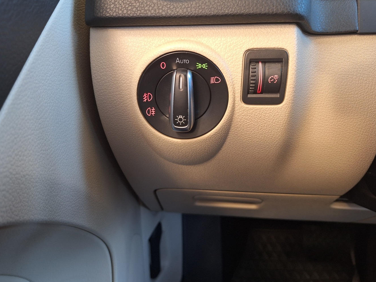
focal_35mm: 25
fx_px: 272
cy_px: 139
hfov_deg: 69.3
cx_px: 179
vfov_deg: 54.9
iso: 200
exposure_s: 1/33
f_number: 1.8
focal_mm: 5.54
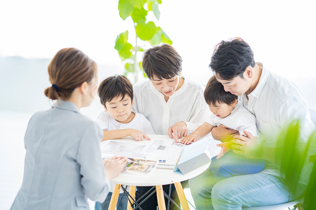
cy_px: 105
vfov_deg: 16.1
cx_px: 158
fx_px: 746
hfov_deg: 23.9
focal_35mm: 85
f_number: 1.6
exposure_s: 1/320
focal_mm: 85
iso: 400
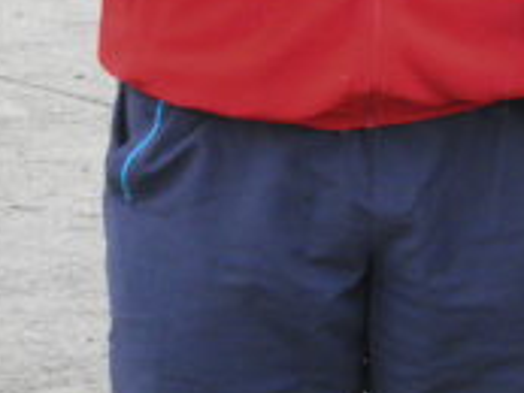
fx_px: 3636
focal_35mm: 240
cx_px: 606
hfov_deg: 8.2
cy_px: -287
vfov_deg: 6.1
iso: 160
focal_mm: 11.7
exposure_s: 1/40
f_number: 5.3
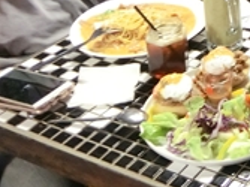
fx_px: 606
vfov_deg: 15.5
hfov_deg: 19.5
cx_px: 400
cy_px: -133
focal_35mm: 84
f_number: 2.8
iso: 400
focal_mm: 4.58
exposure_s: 1/25
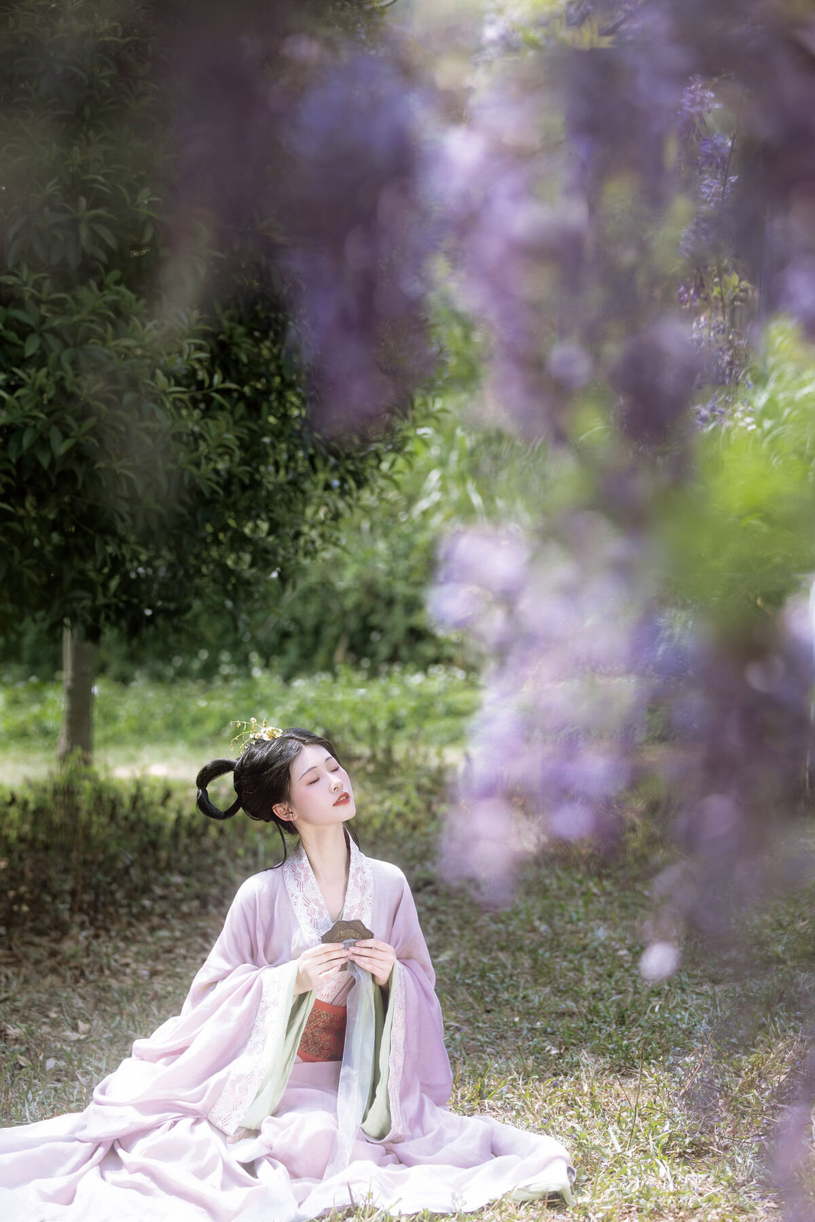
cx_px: 408
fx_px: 2988
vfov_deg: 23.1
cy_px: 611
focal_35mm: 88
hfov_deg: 15.5
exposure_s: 1/640
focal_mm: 88
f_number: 2.8
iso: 100
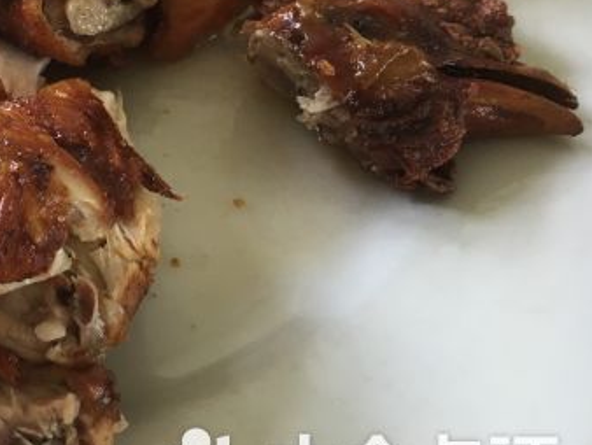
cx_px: -9
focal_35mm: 60
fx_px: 1027
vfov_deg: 24.1
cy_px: 101
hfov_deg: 29.8
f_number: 2.2
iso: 40
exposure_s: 1/33
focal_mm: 4.15
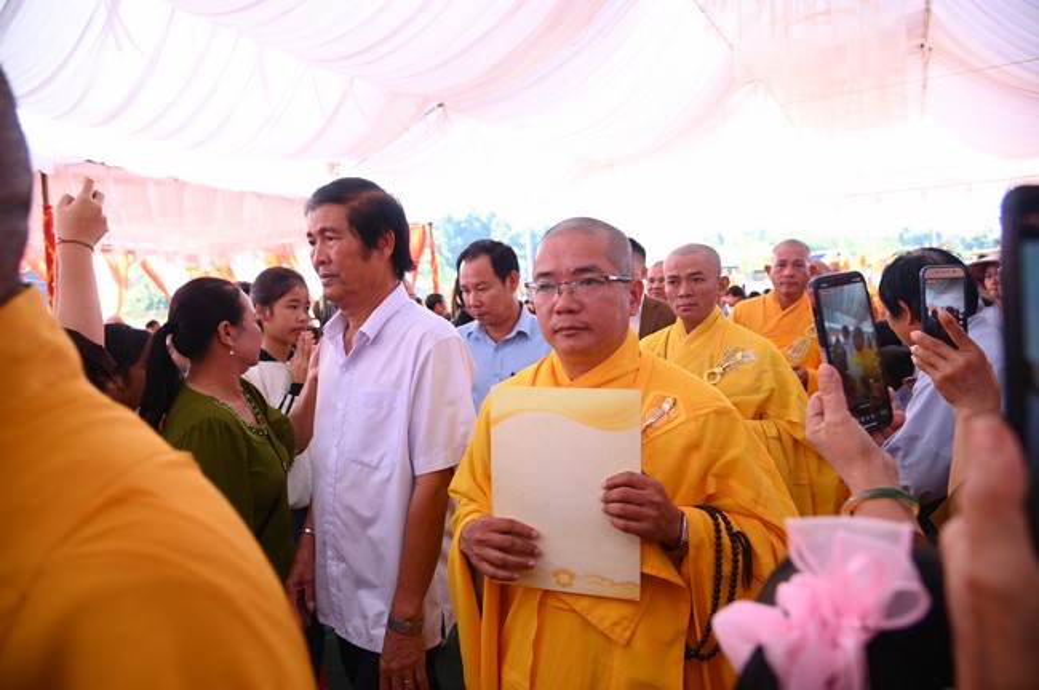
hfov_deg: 73.8
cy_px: 345
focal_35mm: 24
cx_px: 520
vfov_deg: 53.0
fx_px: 692
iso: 1000
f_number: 4.5
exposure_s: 1/250
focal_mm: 24
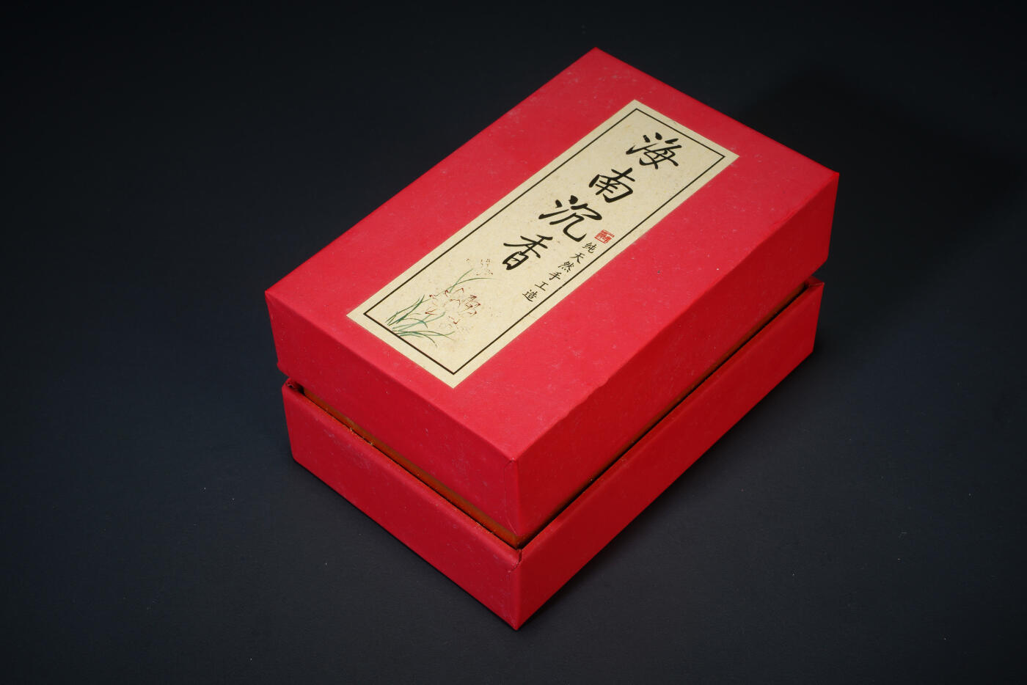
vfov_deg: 23.4
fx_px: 1655
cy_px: 342
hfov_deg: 34.5
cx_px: 514
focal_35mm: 58
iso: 100
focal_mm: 39
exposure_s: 1/160
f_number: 18
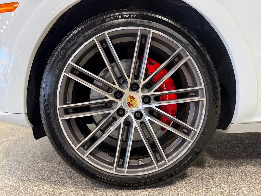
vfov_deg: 56.8
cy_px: 98
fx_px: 181
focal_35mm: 24
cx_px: 130
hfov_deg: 71.6
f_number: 1.78
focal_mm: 6.76
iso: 125
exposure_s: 1/120
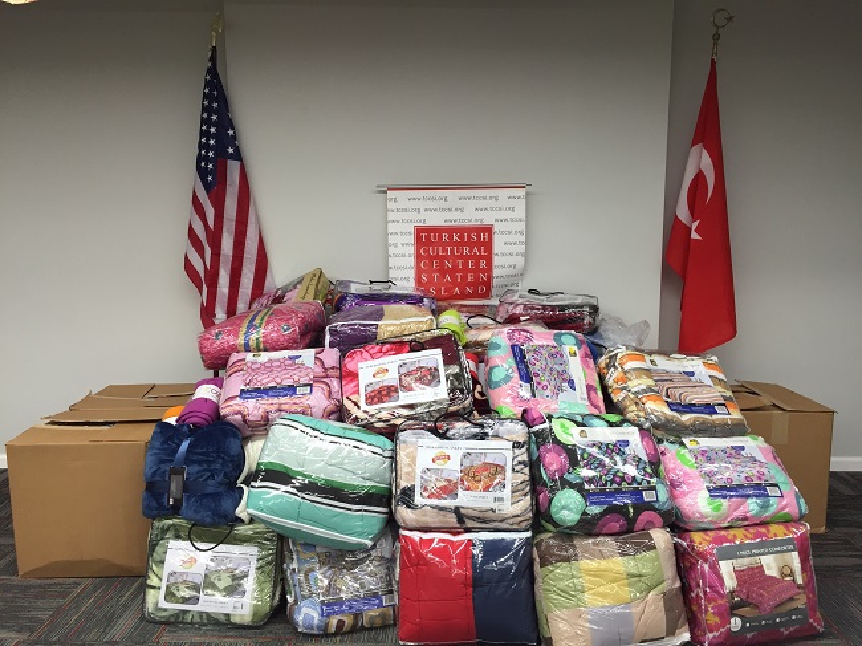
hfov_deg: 61.7
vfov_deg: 48.2
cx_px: 431
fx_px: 722
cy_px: 323
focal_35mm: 29
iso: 32
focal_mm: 4.15
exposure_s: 1/40
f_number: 2.2
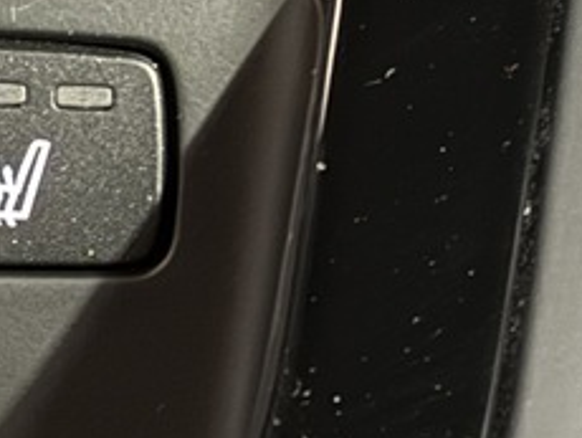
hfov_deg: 6.5
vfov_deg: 5.0
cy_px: 215
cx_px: -455
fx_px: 5049
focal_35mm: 300
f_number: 1.78
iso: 1000
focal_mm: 6.76
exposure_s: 1/10
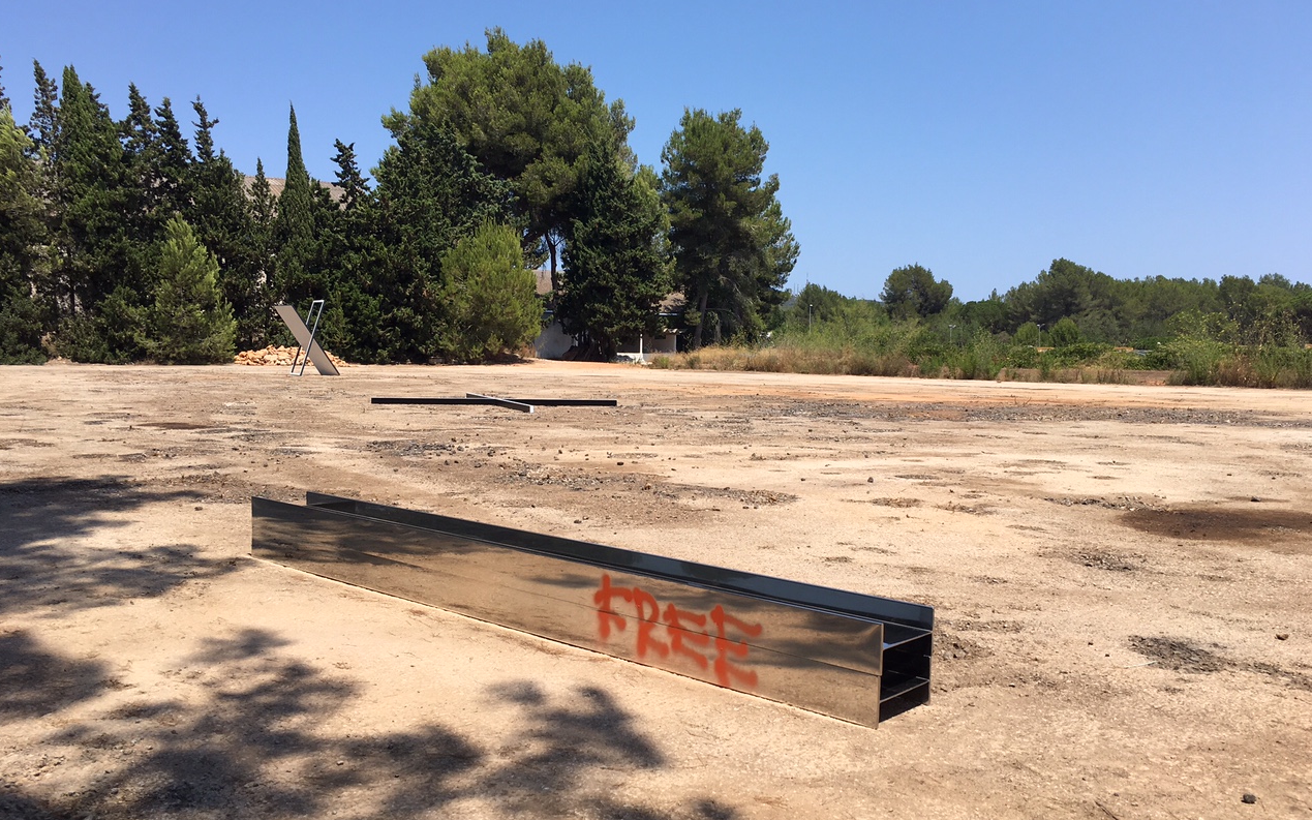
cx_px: 657
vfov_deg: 40.6
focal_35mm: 31
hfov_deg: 61.2
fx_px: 1108
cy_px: 422
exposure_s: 1/1538
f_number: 2.2
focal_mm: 4.15
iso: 25
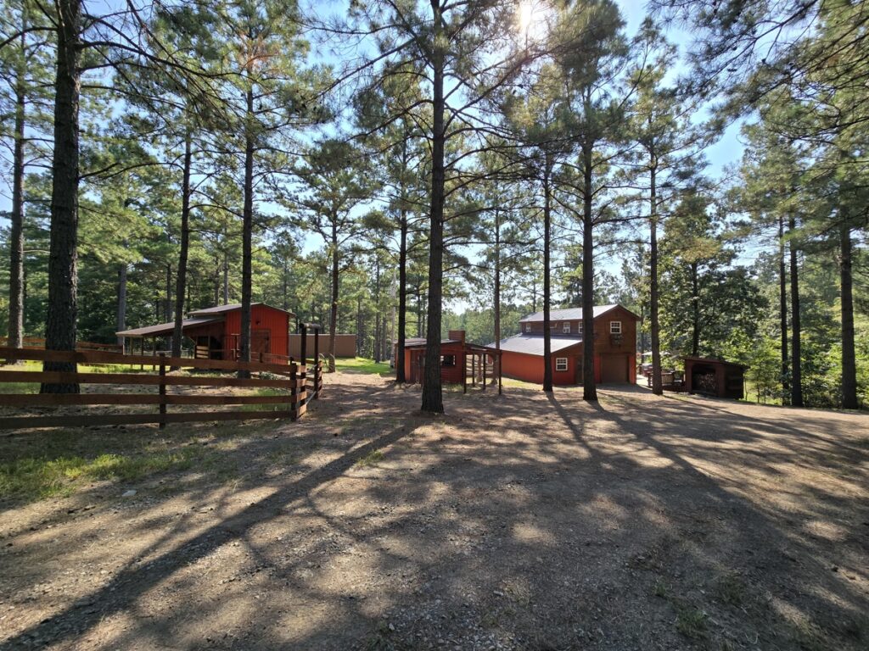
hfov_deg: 106.2
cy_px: 326
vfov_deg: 89.9
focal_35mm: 13
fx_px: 326
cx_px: 434
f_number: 2.2
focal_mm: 2.2
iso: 50
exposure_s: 1/1126
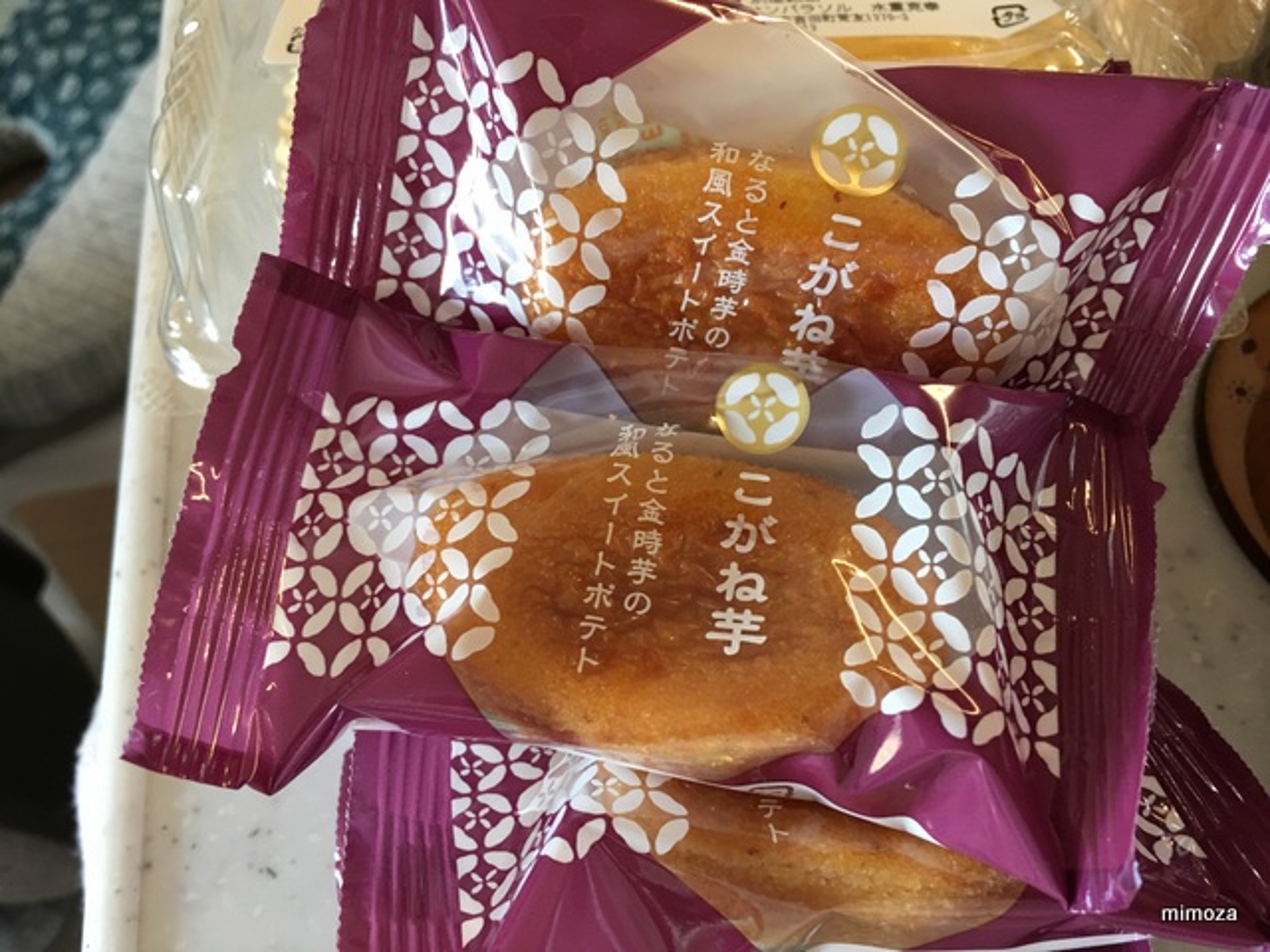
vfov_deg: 48.2
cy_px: 476
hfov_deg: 61.7
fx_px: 1064
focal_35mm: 29
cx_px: 635
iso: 40
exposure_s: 1/15
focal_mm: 4.15
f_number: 2.2
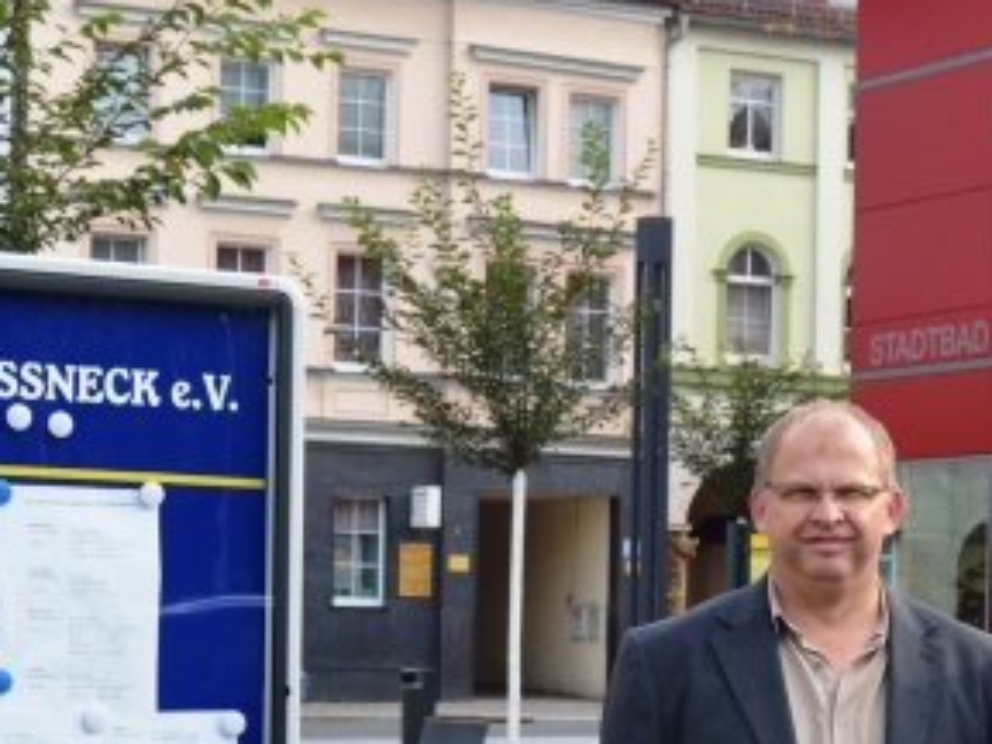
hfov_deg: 17.3
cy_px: 718
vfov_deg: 13.0
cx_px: 809
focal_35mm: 113
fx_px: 3238
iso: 100
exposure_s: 1/125
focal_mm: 22
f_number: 5.6
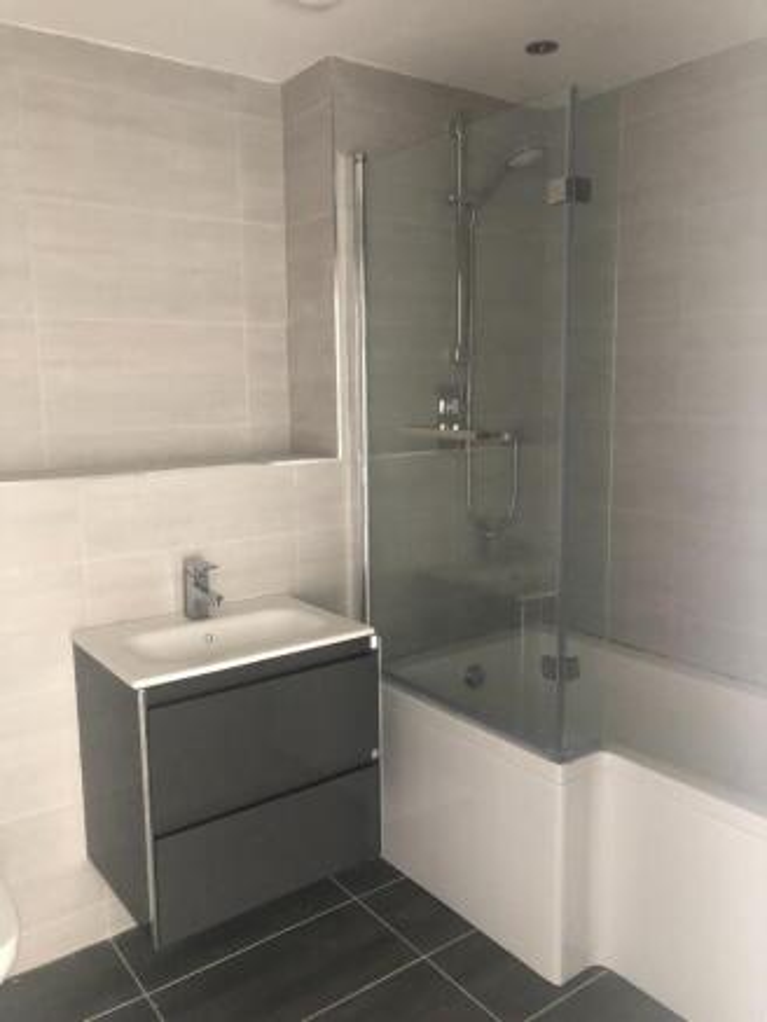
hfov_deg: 49.8
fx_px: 827
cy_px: 511
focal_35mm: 28
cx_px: 384
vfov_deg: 63.4
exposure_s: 1/13
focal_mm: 3.99
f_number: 1.8
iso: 100
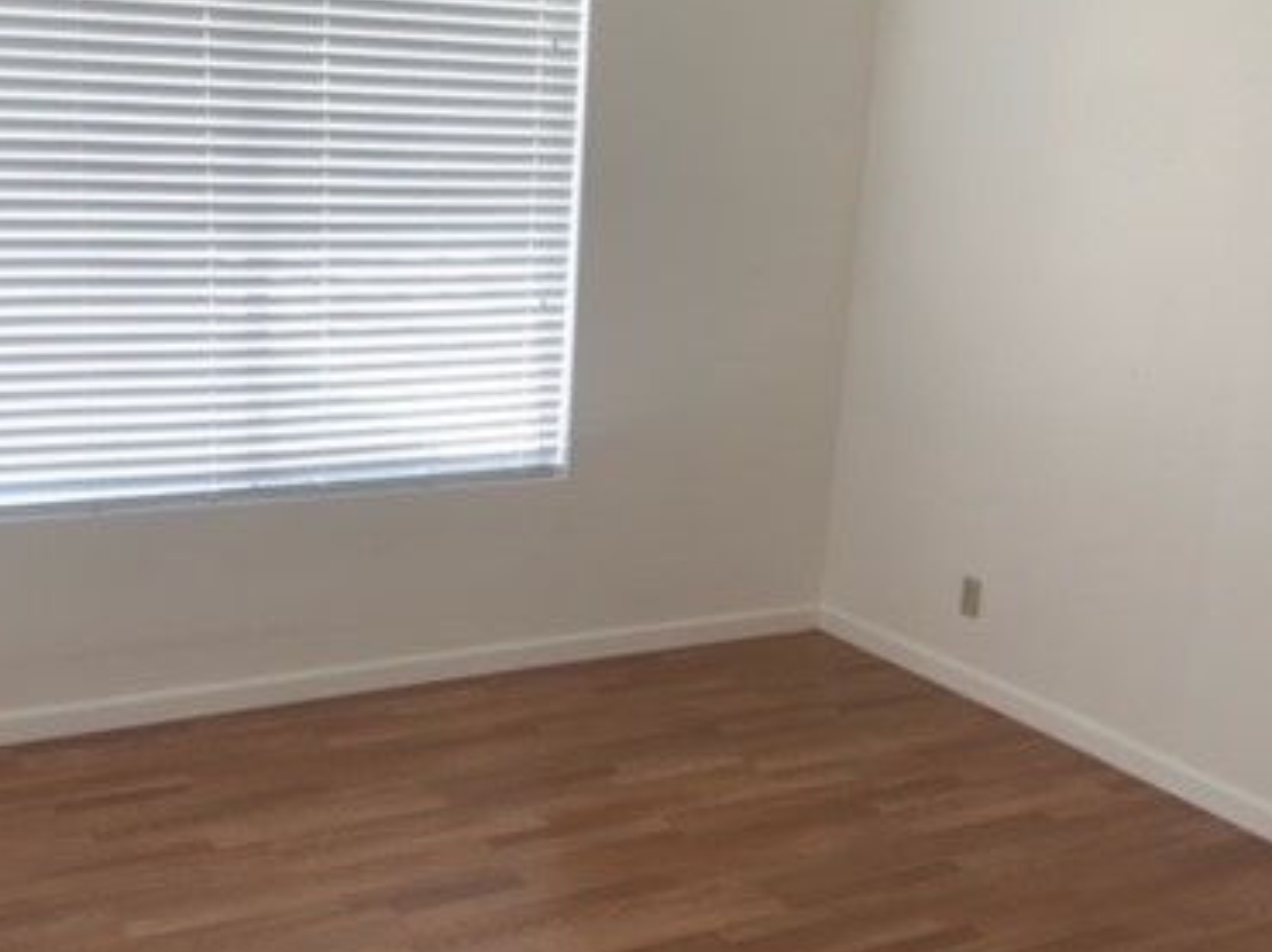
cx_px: 523
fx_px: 1652
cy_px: 588
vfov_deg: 32.0
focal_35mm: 45
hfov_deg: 41.9
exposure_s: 1/15
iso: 40
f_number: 1.8
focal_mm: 4.25
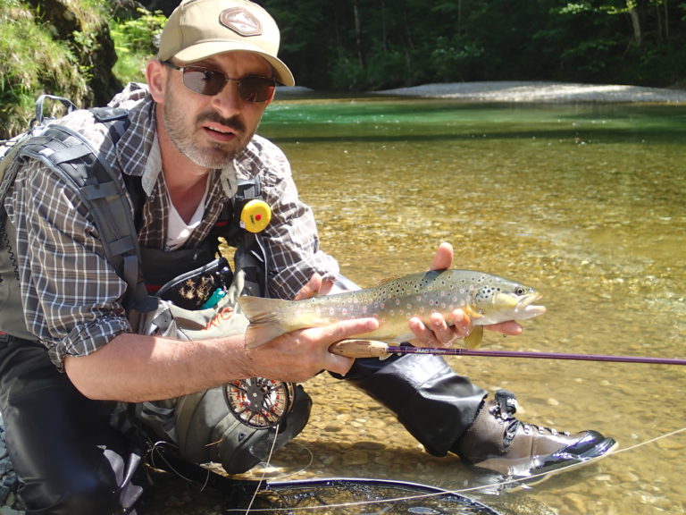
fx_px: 912
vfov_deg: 31.5
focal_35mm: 46
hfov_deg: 41.2
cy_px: 258
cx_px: 343
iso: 100
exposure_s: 1/320
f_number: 3.1
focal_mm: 8.41
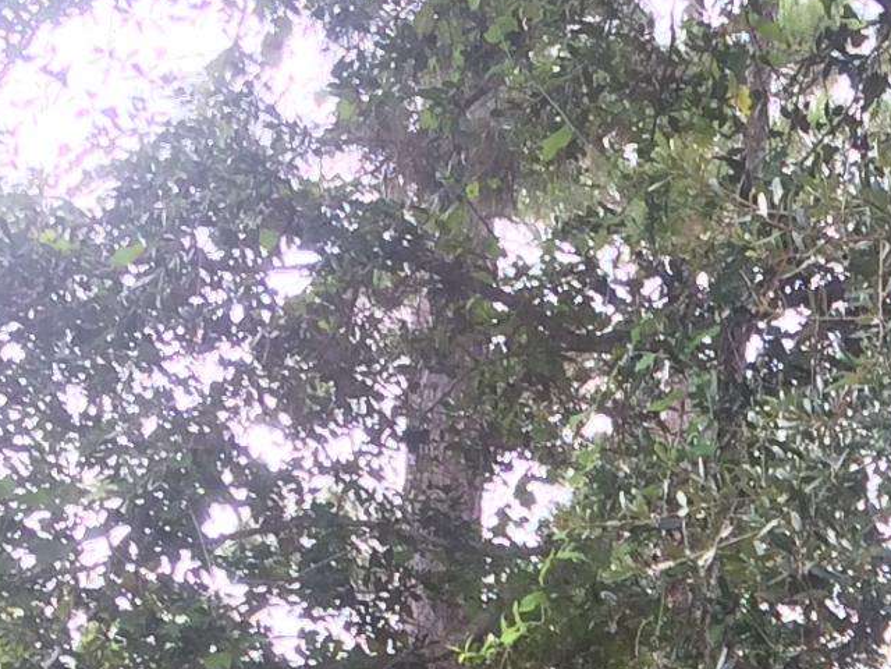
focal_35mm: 136
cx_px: 1413
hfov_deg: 13.5
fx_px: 3501
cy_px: 1238
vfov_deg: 10.2
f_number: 2.2
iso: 40
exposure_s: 1/120
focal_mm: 4.15
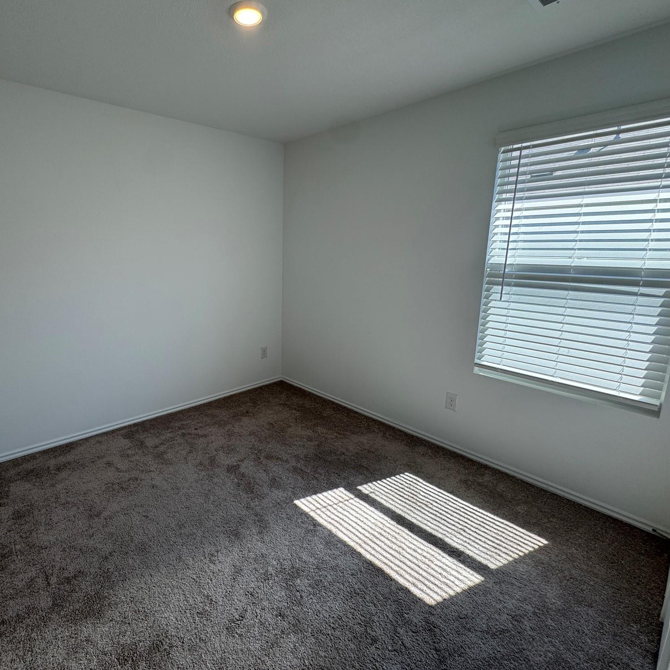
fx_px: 372
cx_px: 266
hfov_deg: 82.9
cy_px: 328
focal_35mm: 17
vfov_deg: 84.0
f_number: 2.2
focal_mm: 2.22
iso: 50
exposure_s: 1/120
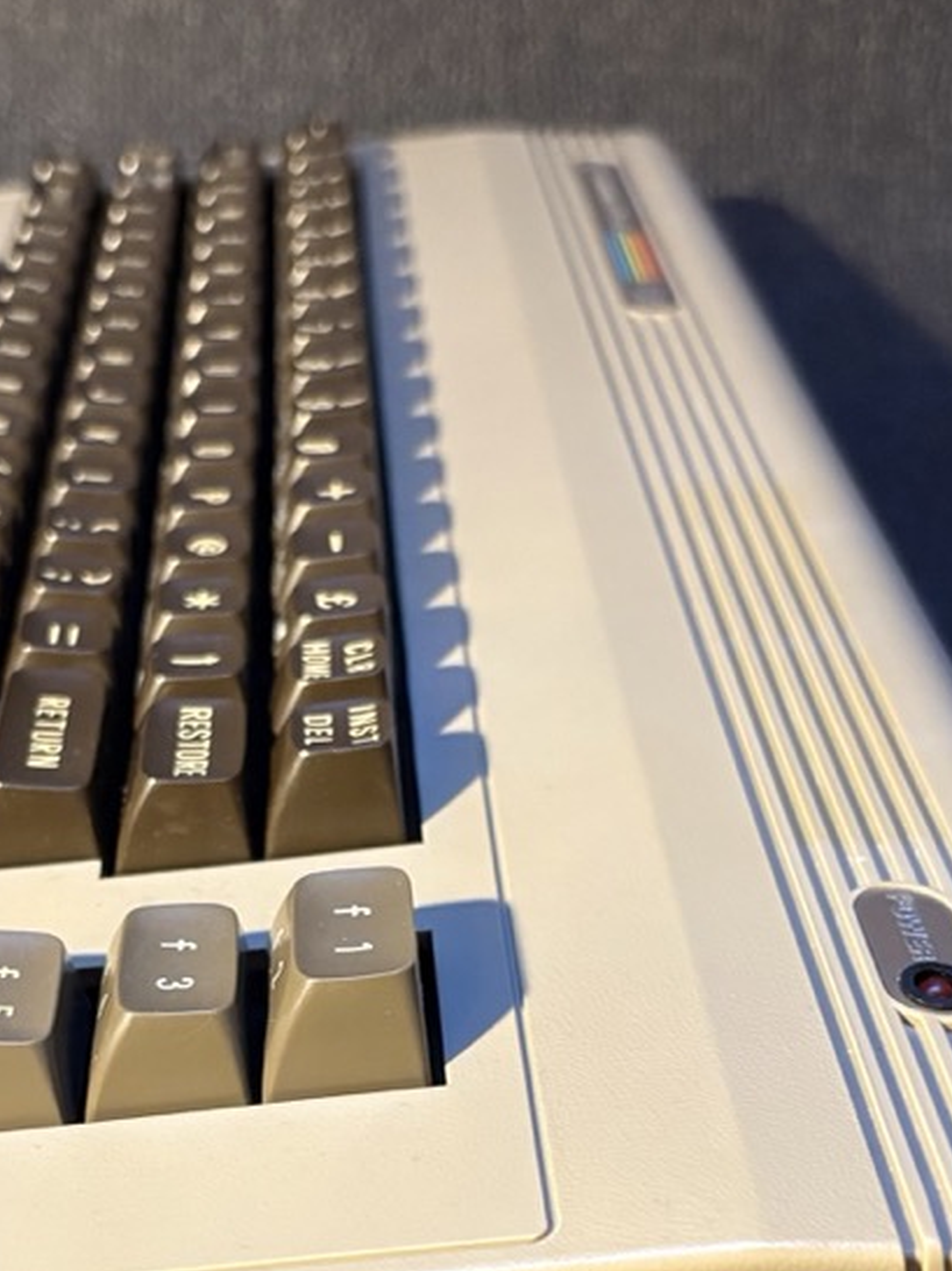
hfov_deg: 23.8
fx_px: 2239
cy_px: 938
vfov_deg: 31.2
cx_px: 272
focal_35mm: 61
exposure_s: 1/59
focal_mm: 5.96
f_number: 1.6
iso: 400
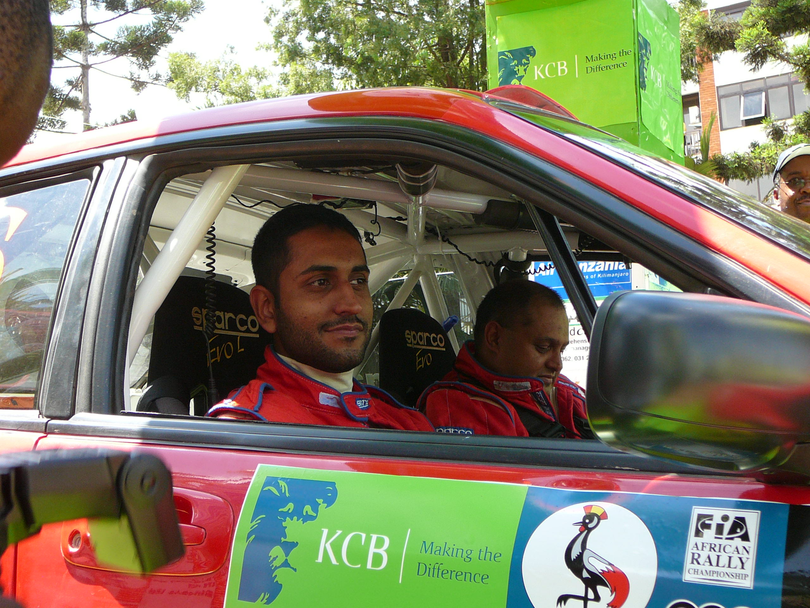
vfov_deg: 32.2
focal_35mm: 45
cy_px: 304
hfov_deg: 42.1
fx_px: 1053
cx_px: 405
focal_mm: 6.7
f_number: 3.2
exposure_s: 1/160
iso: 100
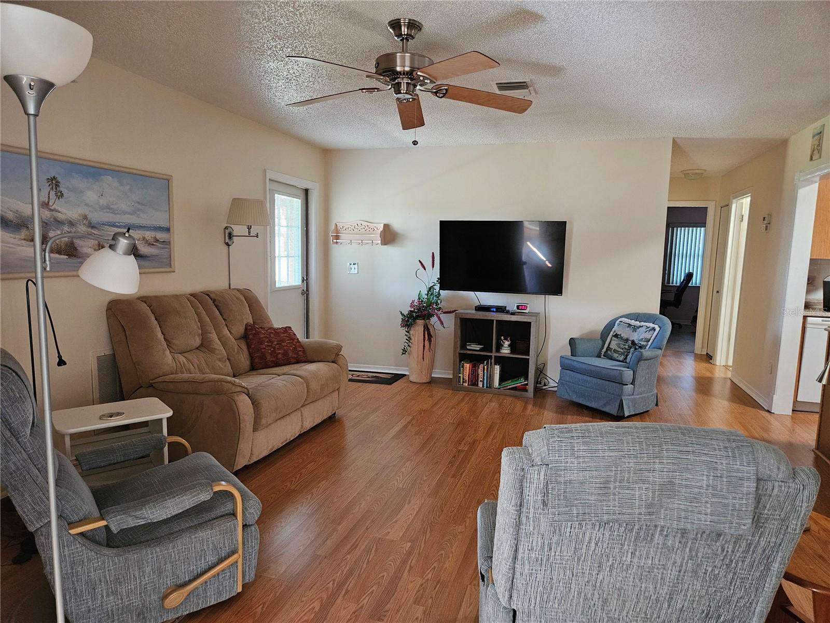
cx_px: 415
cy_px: 312
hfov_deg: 73.9
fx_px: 551
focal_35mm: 23
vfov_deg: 58.9
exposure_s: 1/40
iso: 640
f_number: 1.8
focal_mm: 5.4
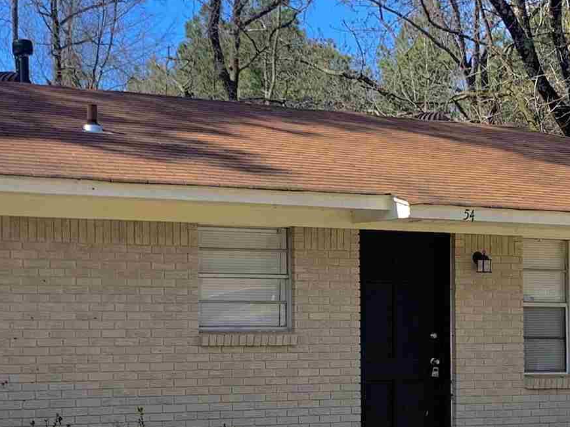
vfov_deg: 16.0
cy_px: 321
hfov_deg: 21.3
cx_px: 334
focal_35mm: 92
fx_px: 1515
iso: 25
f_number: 1.8
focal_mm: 4.25
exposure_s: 1/1250
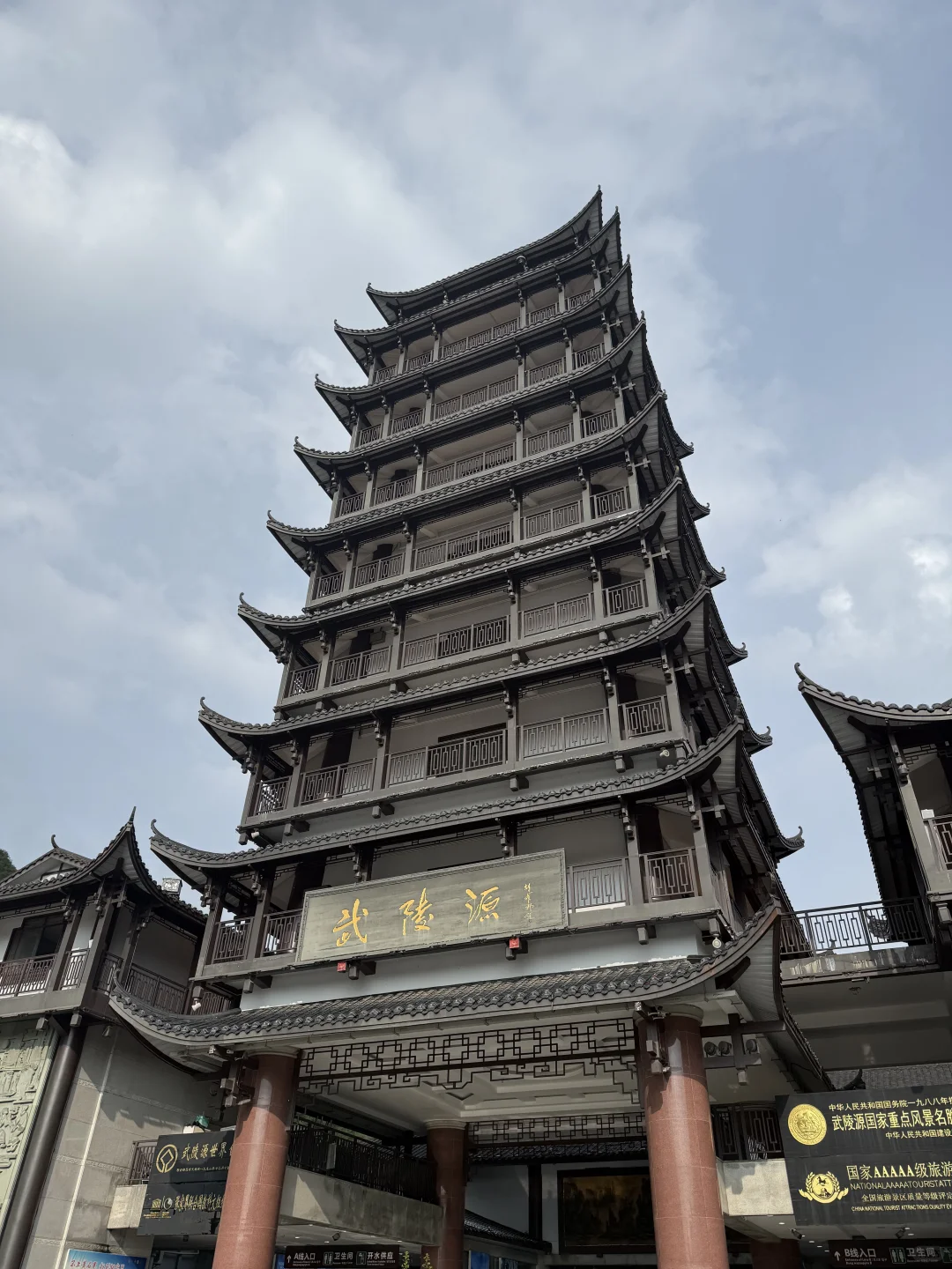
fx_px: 880
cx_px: 476
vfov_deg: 71.6
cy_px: 634
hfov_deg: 56.8
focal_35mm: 24
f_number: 1.78
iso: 80
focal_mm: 6.76
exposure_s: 1/6711
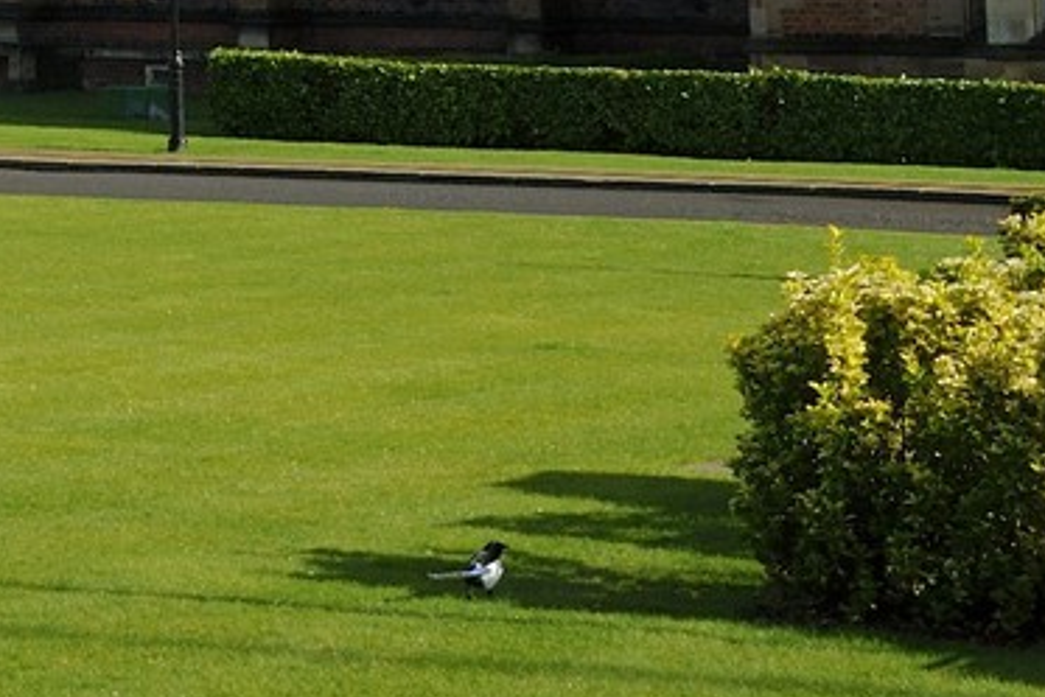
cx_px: -874
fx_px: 4356
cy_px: -705
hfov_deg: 12.4
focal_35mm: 150
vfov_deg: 8.7
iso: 800
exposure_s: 1/320
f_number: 14
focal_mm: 35
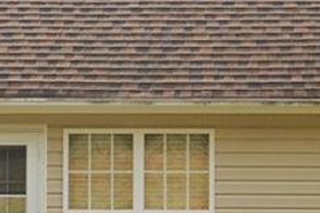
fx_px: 1368
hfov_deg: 13.3
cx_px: 189
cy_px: 174
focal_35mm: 154
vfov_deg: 8.9
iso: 400
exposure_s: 1/1000
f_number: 7.1
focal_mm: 24
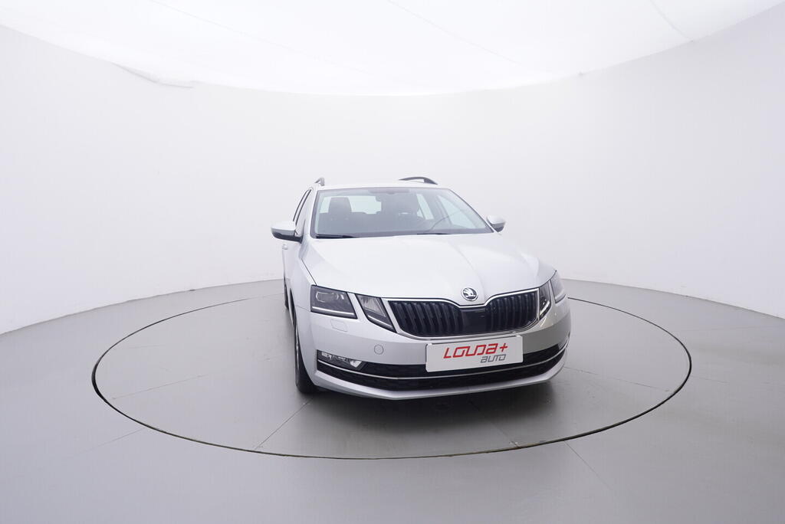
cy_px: 262
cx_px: 392
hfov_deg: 77.3
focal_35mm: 22
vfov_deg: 56.2
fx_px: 491
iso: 200
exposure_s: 1/80
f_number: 5
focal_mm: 15
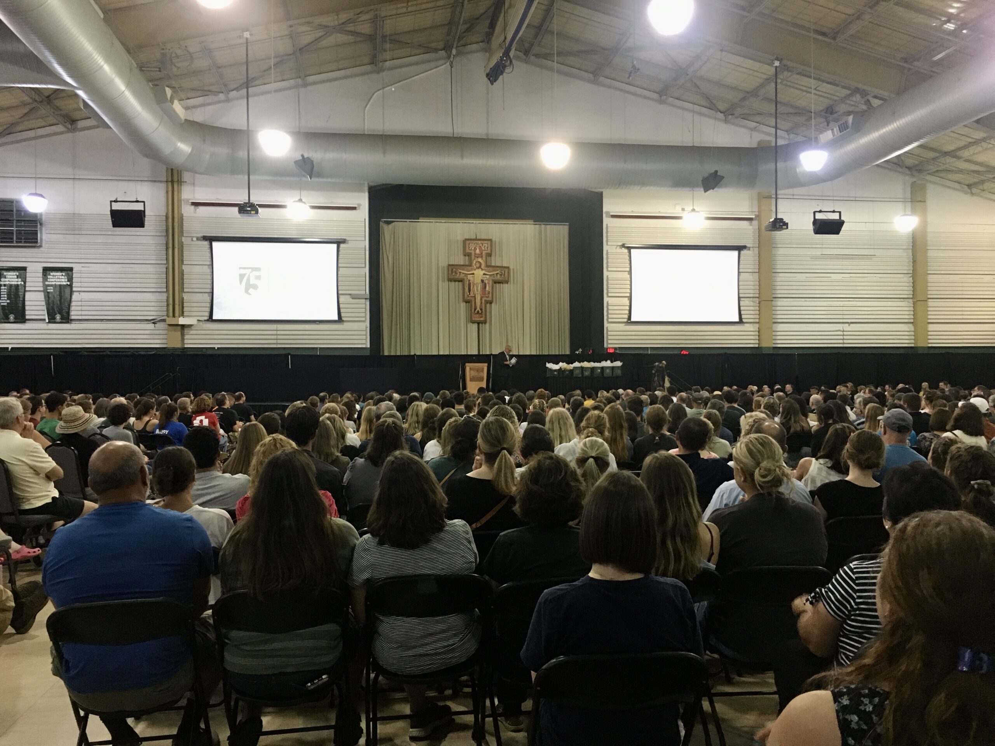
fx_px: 834
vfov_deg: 48.2
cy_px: 373
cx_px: 498
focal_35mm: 29
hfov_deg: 61.7
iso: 160
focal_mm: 4.15
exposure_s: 1/30
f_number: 2.2
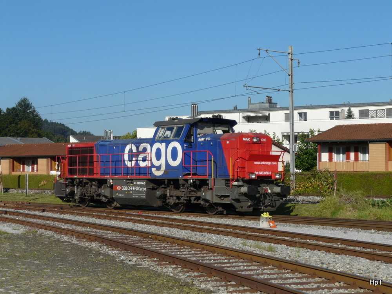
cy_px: 147
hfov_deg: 27.4
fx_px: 804
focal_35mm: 71
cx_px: 196
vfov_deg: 20.7
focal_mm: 11.7
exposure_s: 1/500
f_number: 6.3
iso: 100
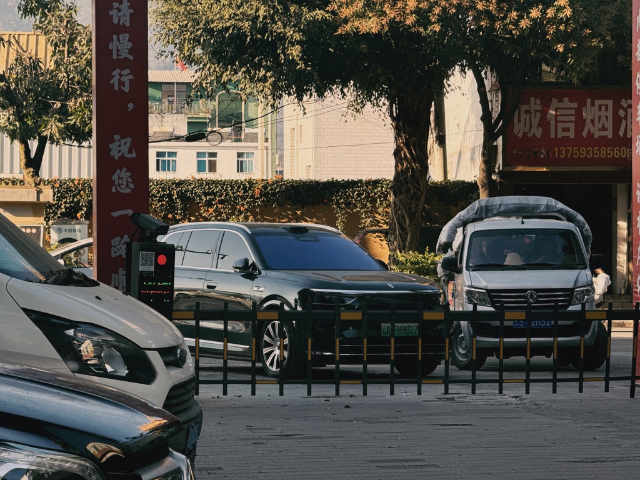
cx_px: 320
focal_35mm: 120
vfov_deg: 12.3
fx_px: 2219
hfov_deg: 16.4
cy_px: 240
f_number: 2.8
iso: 50
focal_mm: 15.66
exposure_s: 1/336
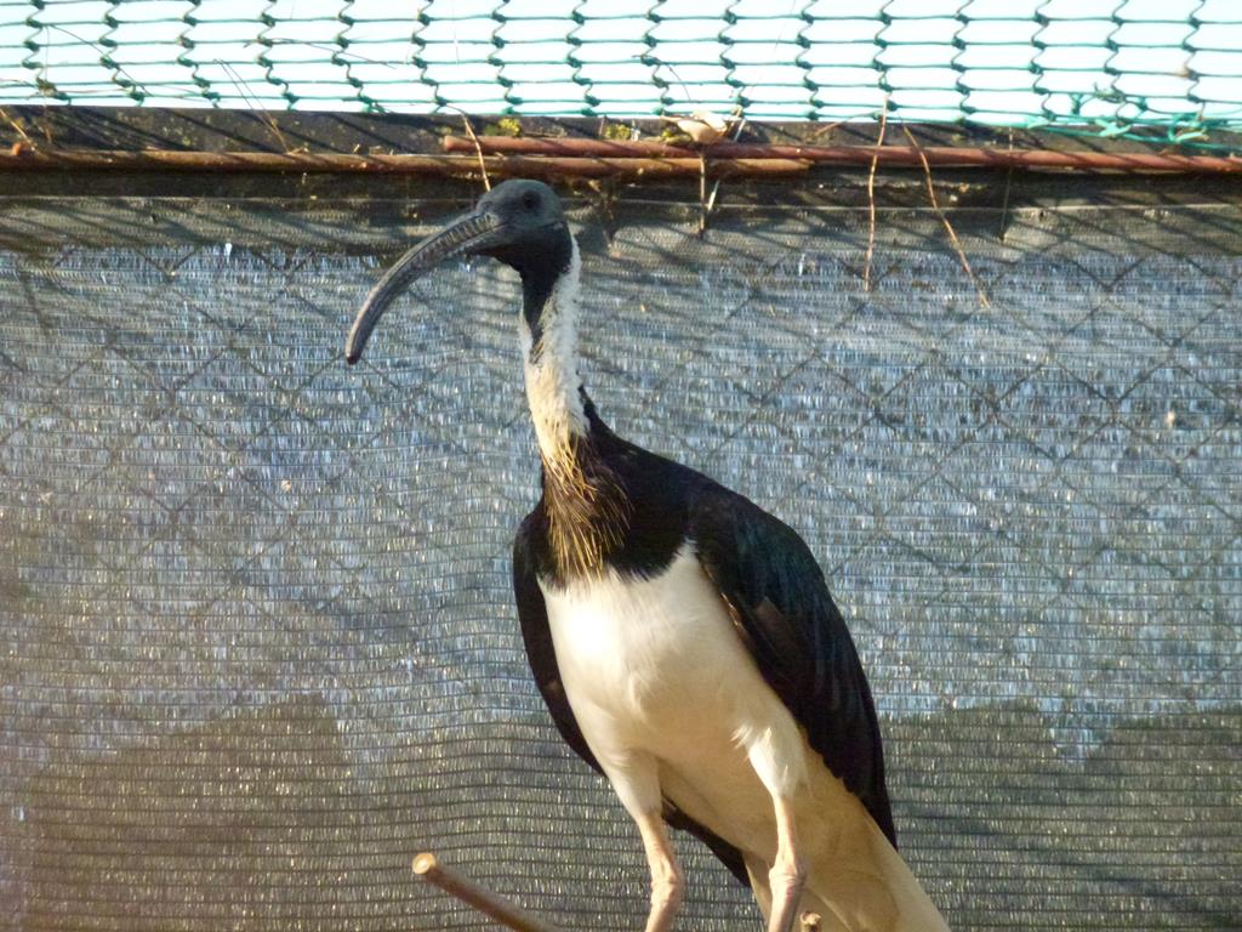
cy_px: 466
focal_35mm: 374
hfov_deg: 5.3
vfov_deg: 4.0
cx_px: 621
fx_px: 13419
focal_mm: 67
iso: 800
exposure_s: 1/500
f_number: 5.9
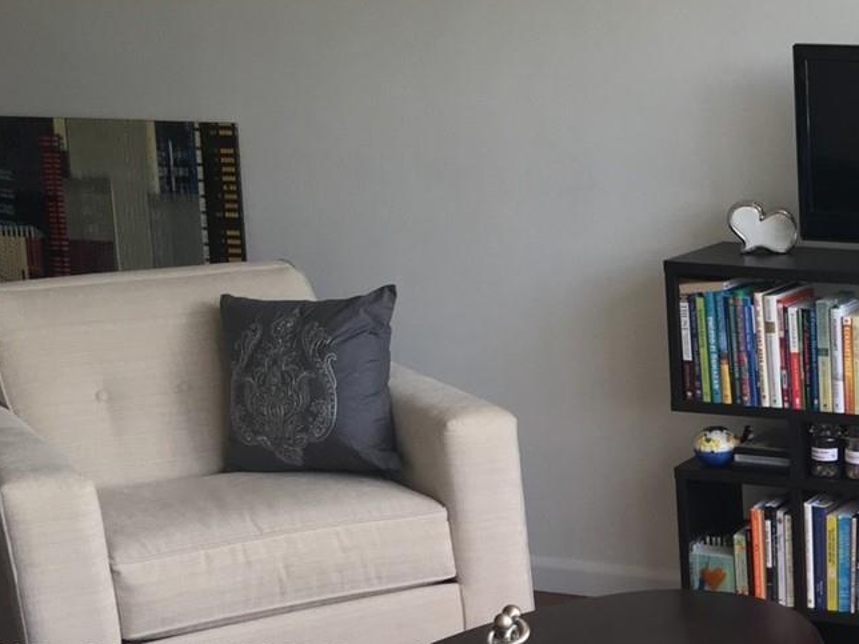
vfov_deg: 19.8
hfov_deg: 24.8
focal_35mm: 72
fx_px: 1787
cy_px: 660
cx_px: 988
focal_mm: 4.15
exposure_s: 1/120
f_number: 2.2
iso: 40
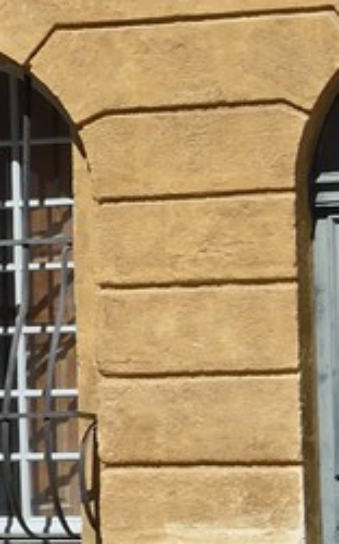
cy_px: 281
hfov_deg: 4.1
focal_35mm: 287
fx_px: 4247
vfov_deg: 7.3
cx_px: -1271
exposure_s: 1/200
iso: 200
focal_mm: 44
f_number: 14
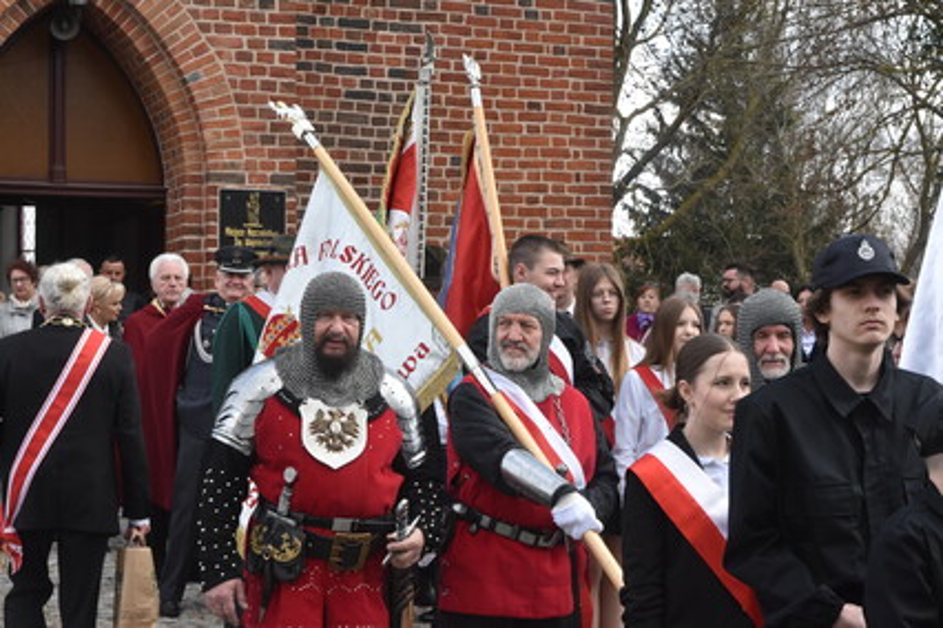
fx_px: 1964
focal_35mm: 75
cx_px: 472
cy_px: 314
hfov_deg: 27.0
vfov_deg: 18.2
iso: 1250
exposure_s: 1/500
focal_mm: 50
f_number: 11
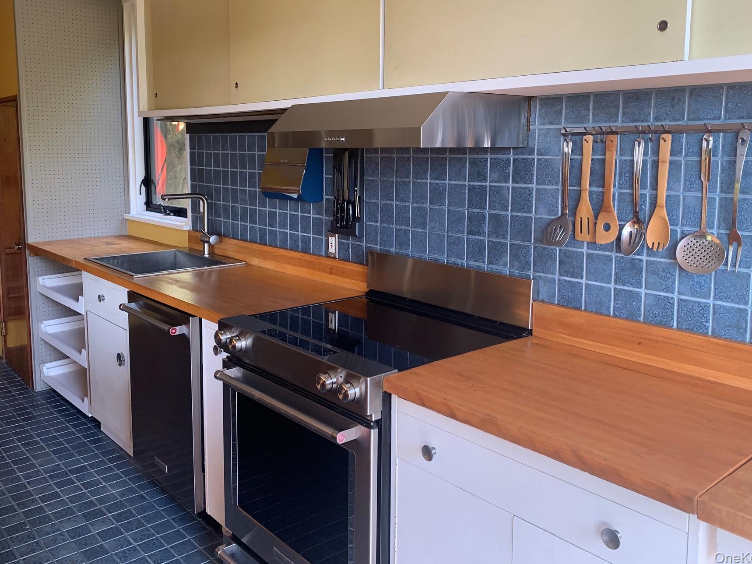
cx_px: 355
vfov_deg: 45.2
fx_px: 673
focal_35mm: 31
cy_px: 232
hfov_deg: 58.3
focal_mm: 4.25
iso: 100
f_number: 1.8
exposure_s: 1/63
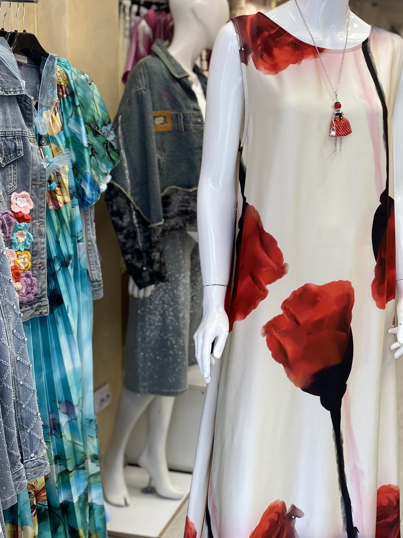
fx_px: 668
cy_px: 253
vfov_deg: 43.8
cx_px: 329
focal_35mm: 43
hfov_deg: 32.6
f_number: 1.8
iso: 32
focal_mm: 4.25
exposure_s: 1/106
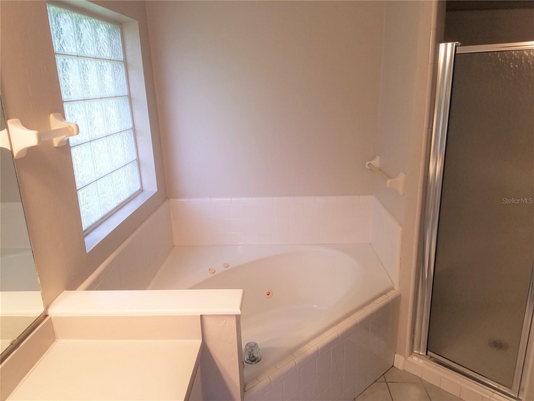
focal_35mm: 26
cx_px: 267
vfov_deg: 53.1
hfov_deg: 67.3
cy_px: 200
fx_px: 401
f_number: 1.7
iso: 80
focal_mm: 4.2
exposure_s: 1/60
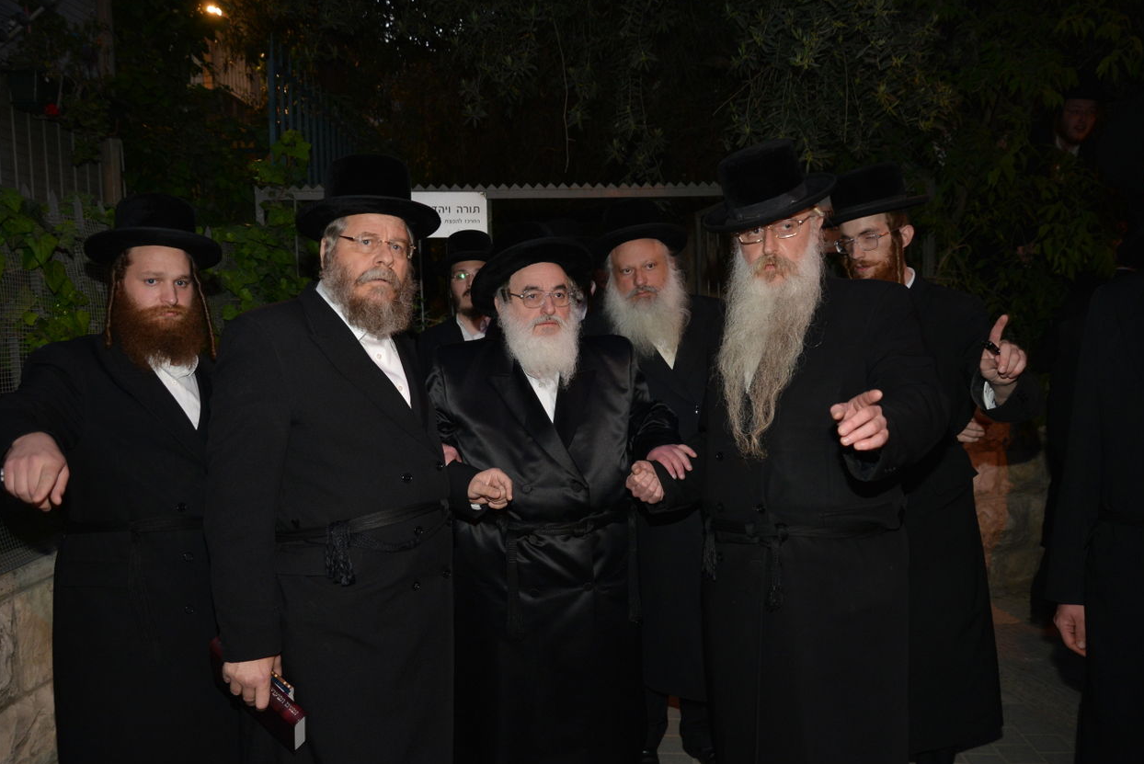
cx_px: 550
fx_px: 858
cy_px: 404
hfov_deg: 67.3
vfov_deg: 48.0
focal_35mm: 27
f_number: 3.5
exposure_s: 1/100
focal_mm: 24
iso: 800
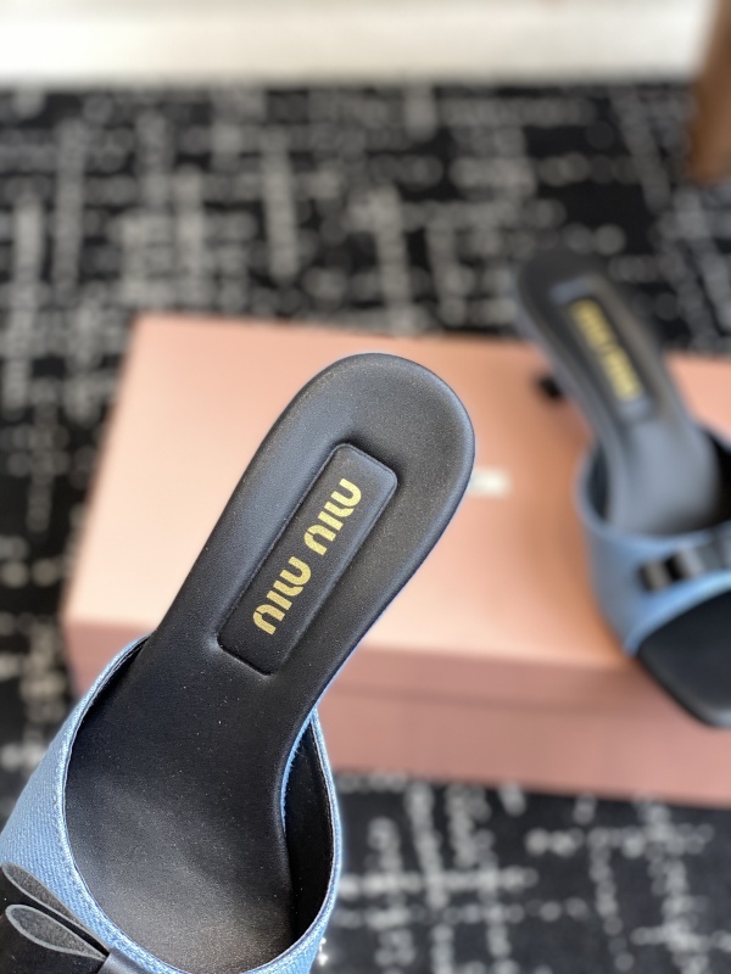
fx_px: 1464
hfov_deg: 28.0
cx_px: 366
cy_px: 487
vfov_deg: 36.8
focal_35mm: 52
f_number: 2
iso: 100
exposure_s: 1/122
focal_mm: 6
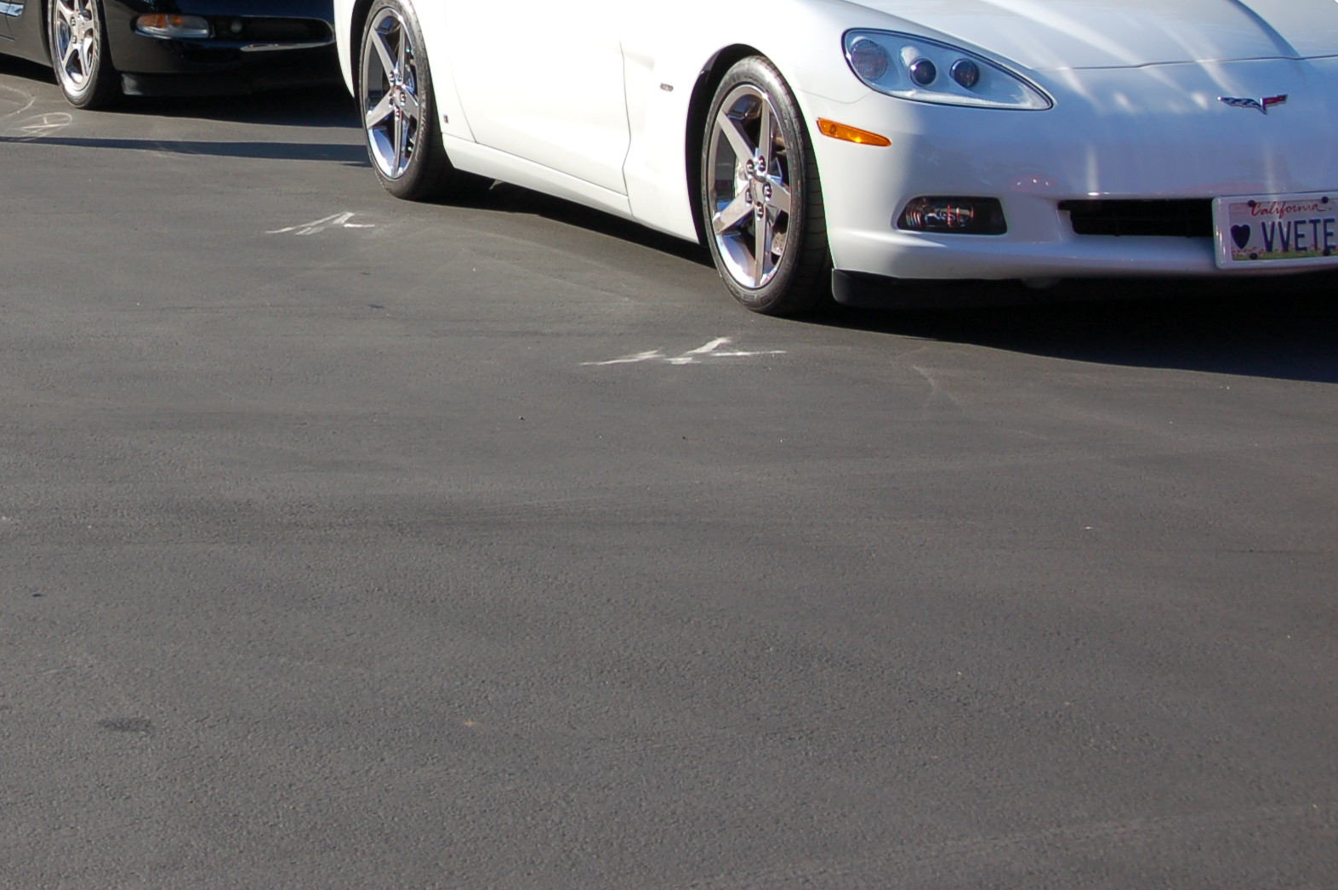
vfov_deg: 12.4
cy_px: 41
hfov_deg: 18.5
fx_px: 4048
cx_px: 171
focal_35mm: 109
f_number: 8
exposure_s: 1/250
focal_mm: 38
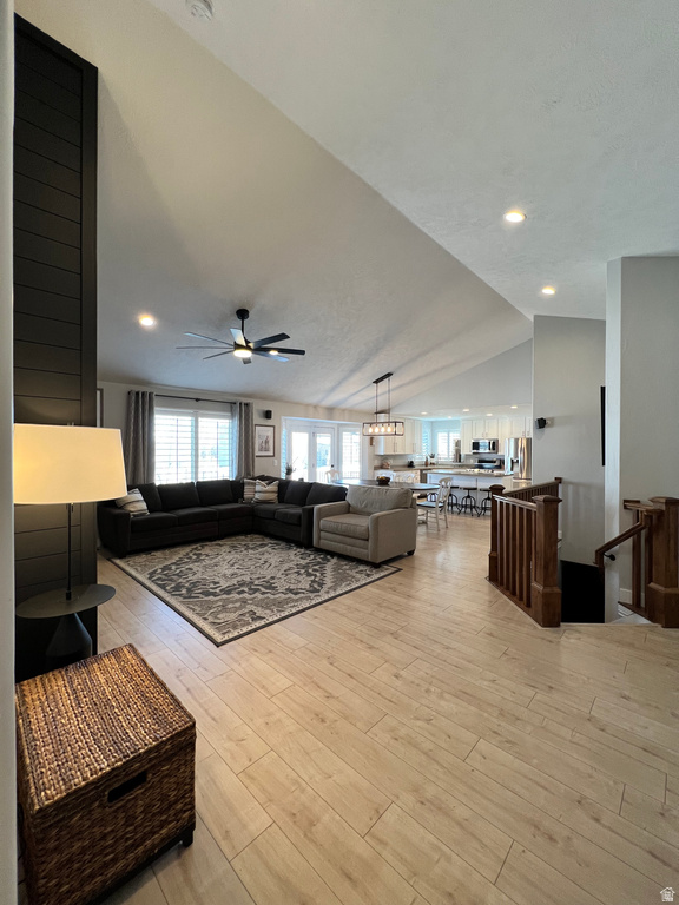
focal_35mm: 13
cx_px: 340
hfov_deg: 89.9
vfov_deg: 106.2
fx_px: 340
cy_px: 452
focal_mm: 1.57
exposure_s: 1/120
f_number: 1.8
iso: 125
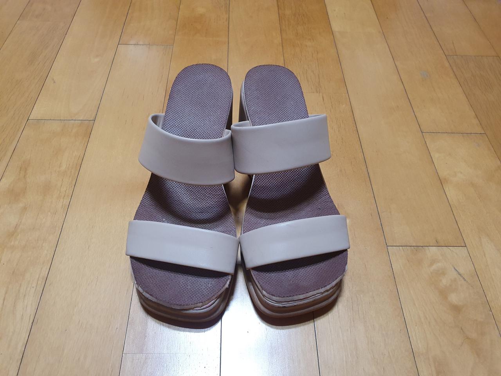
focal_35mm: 26
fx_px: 376
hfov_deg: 67.3
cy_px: 188
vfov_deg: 53.1
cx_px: 250
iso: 400
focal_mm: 4.32
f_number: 2.4
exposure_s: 1/40
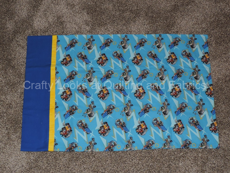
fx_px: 332
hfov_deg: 38.2
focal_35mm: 50
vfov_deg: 29.1
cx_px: 115
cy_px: 86
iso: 200
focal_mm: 8.9
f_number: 3.6
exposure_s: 1/30
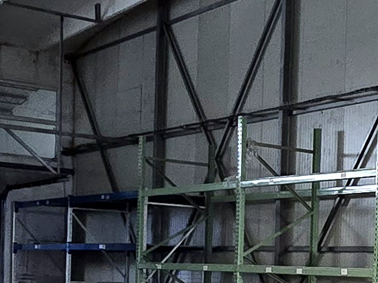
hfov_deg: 21.3
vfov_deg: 17.1
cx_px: 494
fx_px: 906
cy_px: 317
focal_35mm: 83
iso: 400
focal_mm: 2.2
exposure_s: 1/50
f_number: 2.2
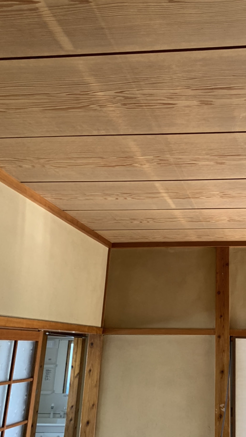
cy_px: 208
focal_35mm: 37
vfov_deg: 54.0
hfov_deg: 30.8
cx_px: 213
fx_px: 429
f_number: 1.8
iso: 160
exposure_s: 1/60
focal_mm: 4.25
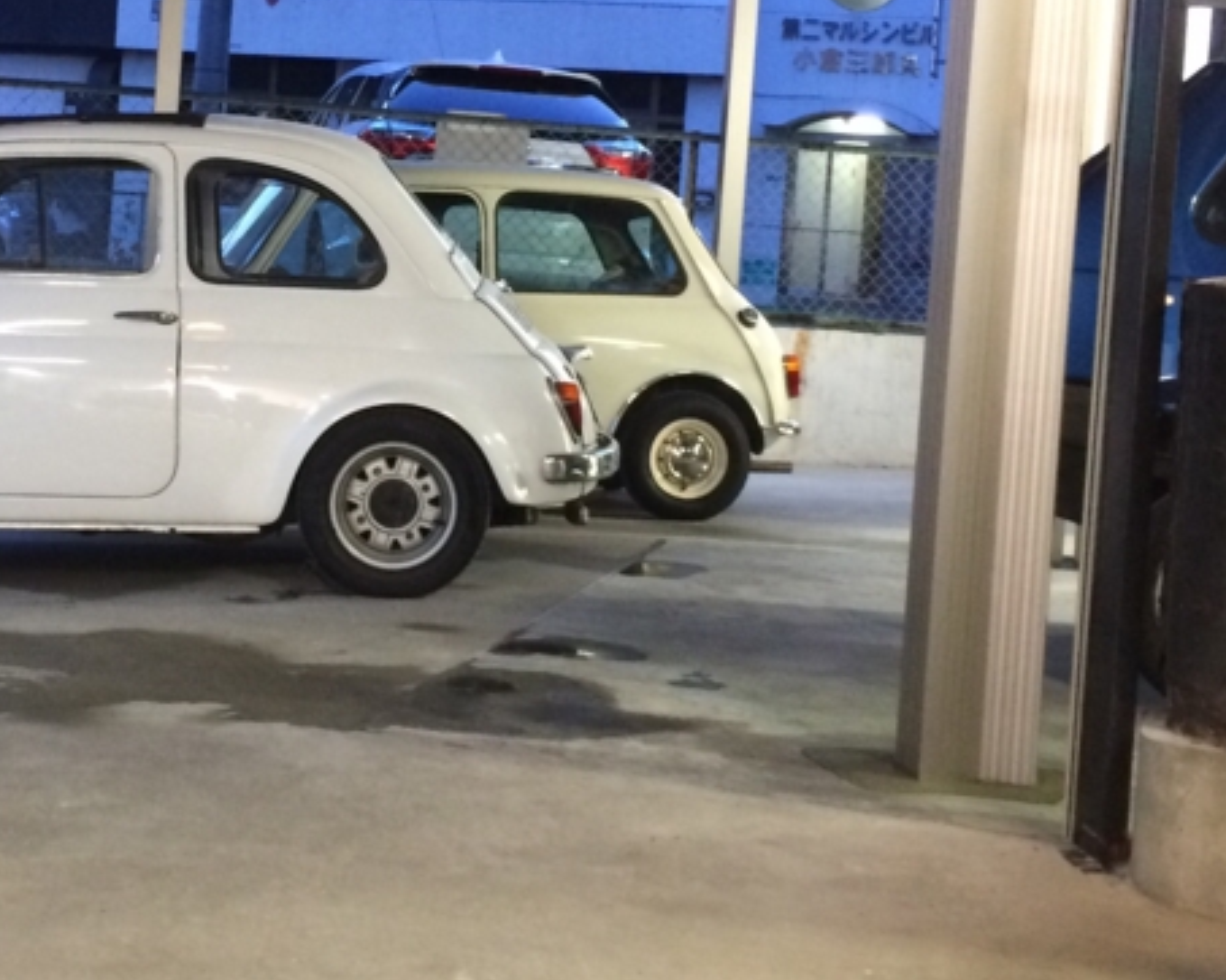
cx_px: 322
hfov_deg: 29.2
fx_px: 2321
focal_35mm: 64
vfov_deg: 23.6
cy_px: 260
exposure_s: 1/15
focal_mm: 4.15
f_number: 2.2
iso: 250
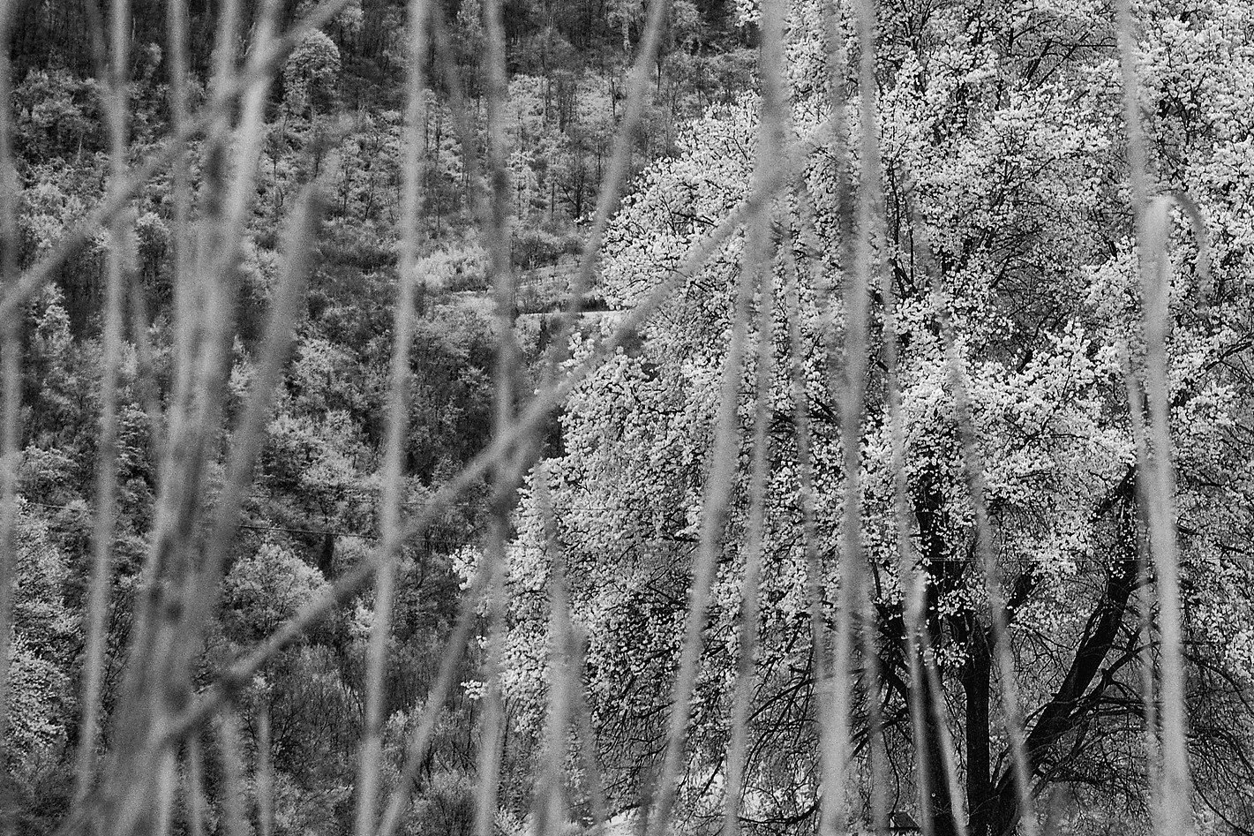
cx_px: 1024
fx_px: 6612
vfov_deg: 7.2
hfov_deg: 10.8
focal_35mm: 190
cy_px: 362
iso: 200
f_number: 9
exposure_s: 1/30
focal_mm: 75
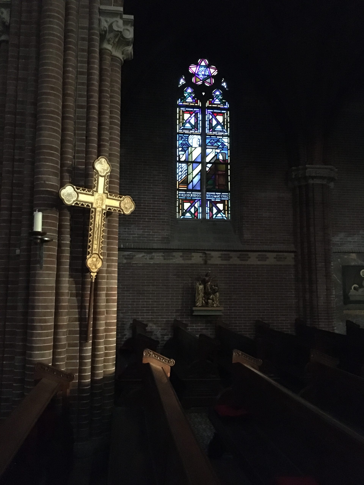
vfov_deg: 61.7
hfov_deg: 48.2
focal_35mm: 29
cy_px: 242
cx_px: 182
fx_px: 407
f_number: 2.2
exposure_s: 1/17
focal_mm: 4.15
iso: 1250
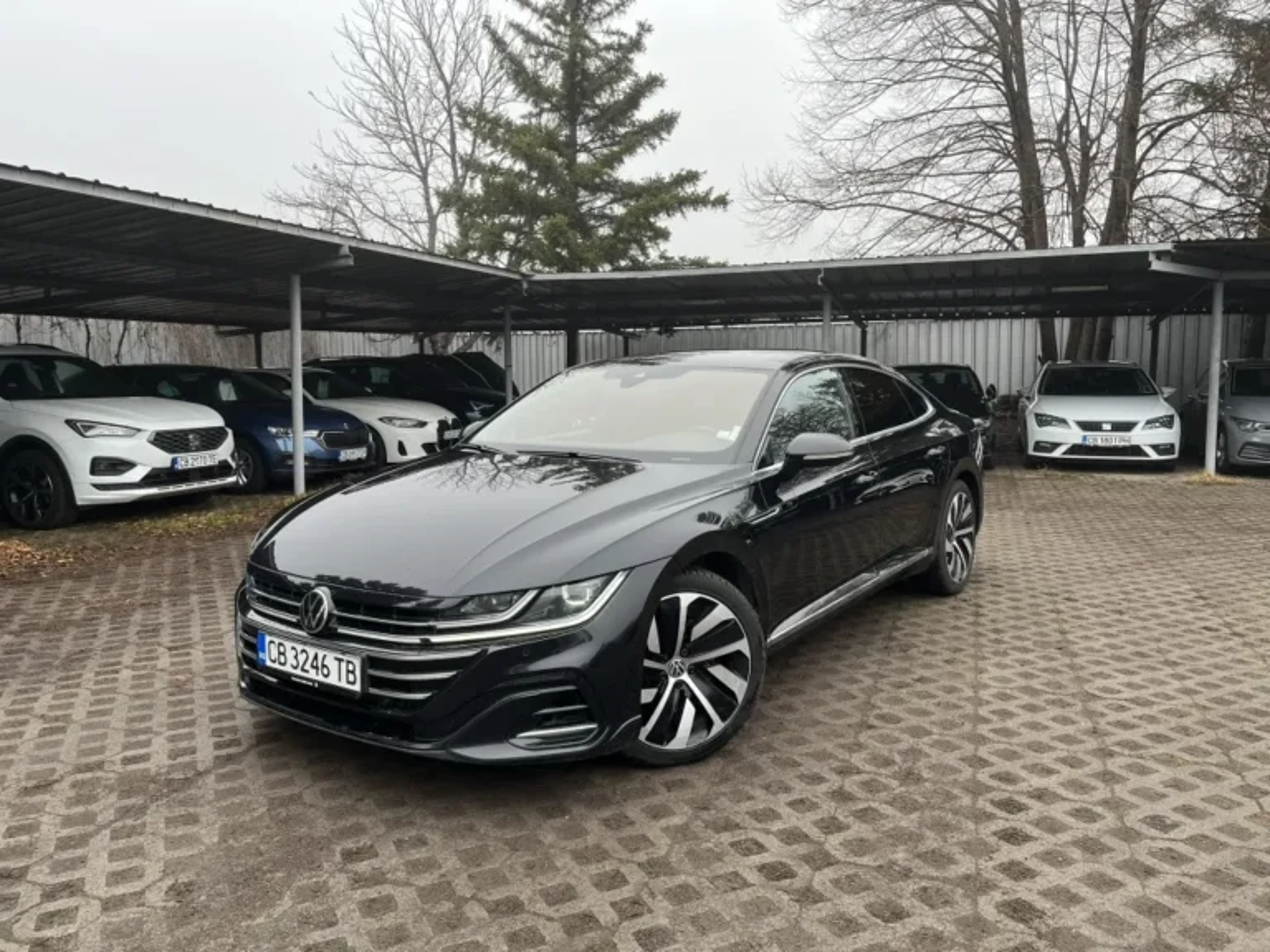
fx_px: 954
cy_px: 476
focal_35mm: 26
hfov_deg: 67.3
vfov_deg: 53.1
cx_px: 635
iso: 50
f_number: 1.6
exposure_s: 1/631
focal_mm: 5.1
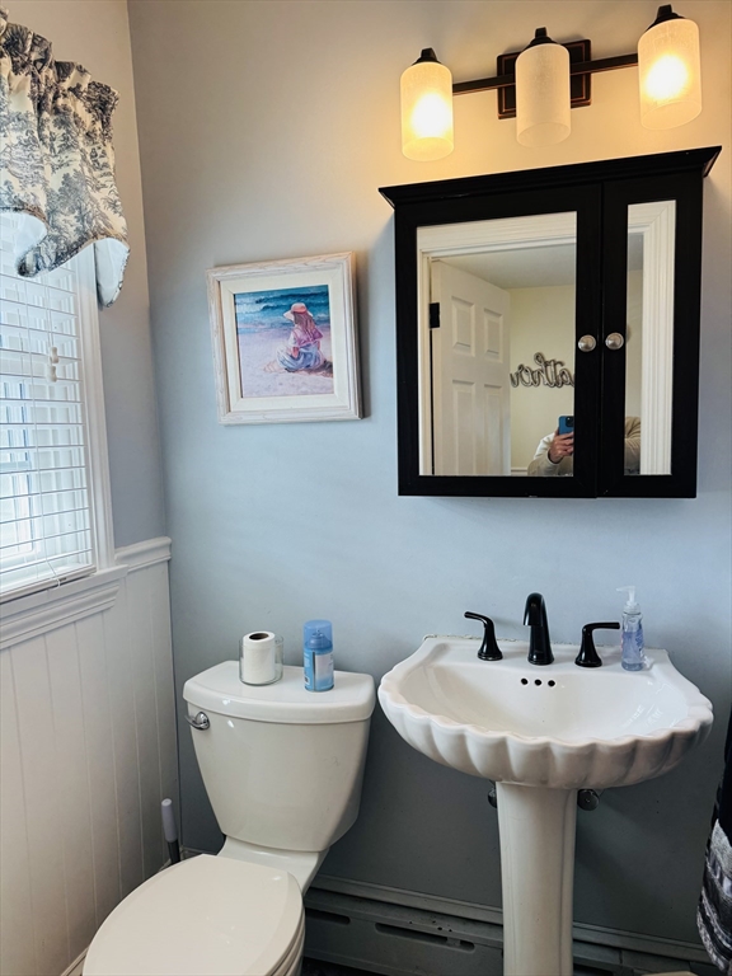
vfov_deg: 71.6
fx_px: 677
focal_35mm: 24
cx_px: 366
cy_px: 488
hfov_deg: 56.8
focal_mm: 6.76
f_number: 1.78
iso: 80
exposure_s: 1/120
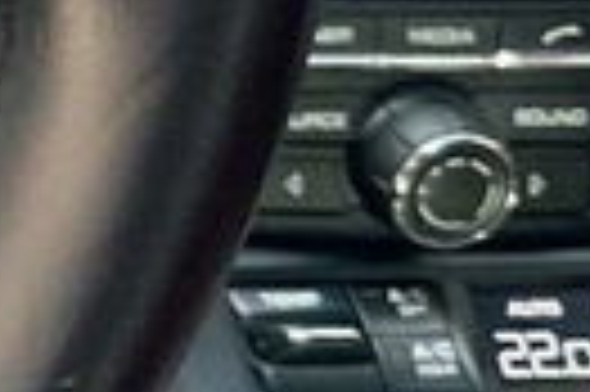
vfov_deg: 8.2
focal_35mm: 159
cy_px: -401
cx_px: -1081
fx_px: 2603
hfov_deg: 10.1
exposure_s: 1/121
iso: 125
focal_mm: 5.1
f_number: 1.6
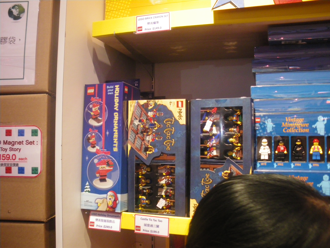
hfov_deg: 51.4
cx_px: 165
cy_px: 124
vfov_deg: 39.7
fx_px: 343
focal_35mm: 36
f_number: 3.5
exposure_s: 1/25
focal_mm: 6.3
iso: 400
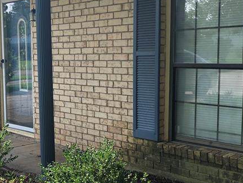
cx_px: 41
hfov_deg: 28.6
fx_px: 464
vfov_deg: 22.2
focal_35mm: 66
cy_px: 119
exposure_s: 1/437
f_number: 1.8
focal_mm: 3.99
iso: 20
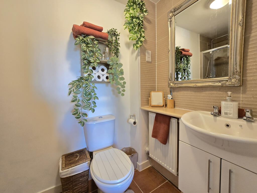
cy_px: 96
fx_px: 97
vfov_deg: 89.9
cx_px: 128
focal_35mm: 13
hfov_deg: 106.2
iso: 400
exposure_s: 1/50
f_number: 2.2
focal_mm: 2.2
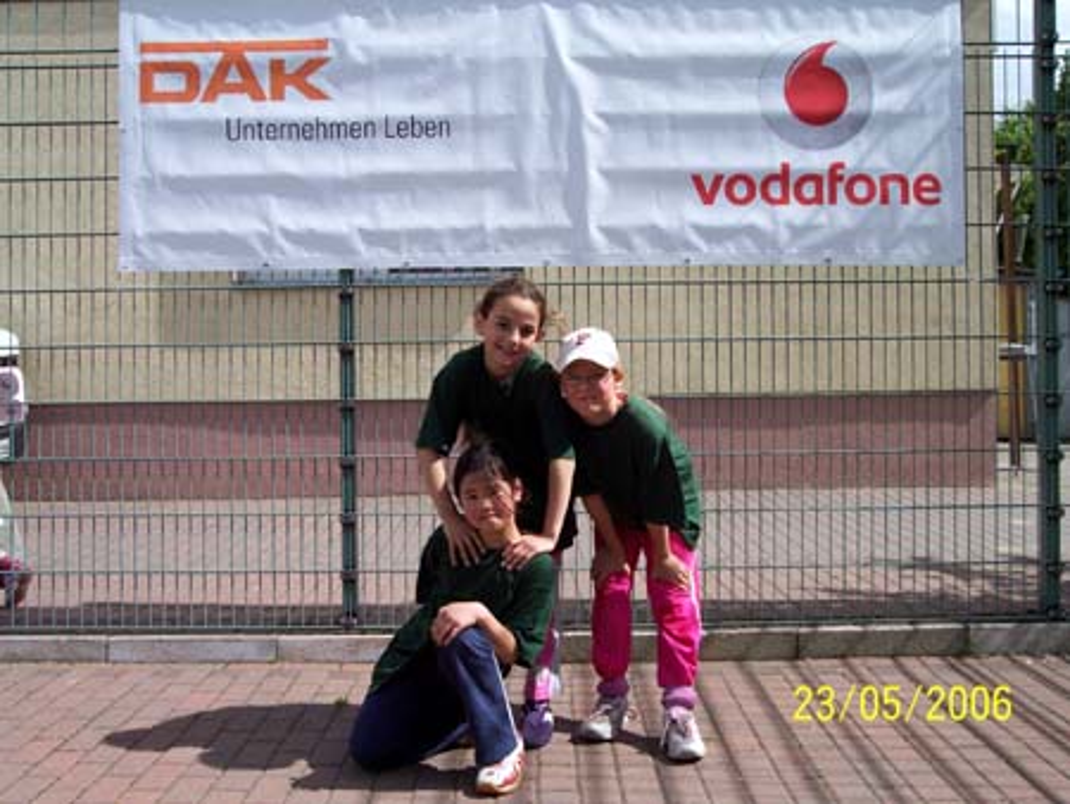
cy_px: 402
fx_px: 1175
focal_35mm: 38
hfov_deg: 49.0
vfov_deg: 37.8
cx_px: 535
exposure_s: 1/700
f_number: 4.8
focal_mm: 8
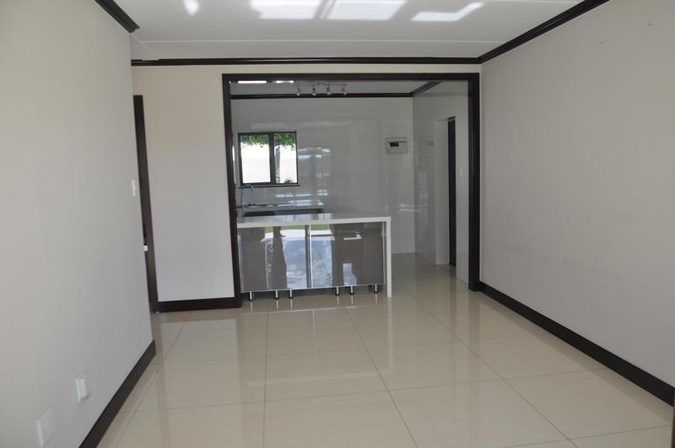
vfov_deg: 47.8
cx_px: 338
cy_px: 224
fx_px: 506
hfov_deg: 67.5
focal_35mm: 27
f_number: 5.6
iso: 220
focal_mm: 18
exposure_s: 1/125
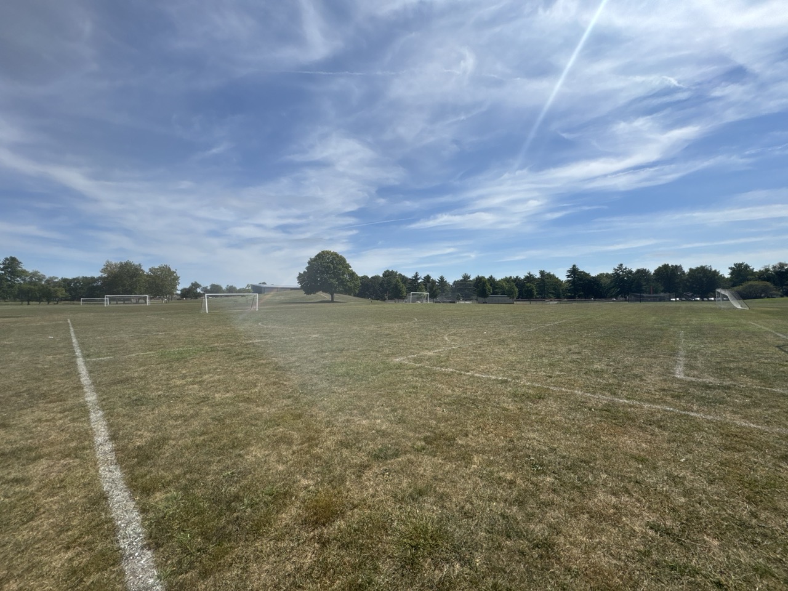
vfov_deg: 85.7
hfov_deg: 102.1
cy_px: 296
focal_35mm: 14
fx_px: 319
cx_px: 394
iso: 50
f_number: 2.2
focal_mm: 2.22
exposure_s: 1/2674
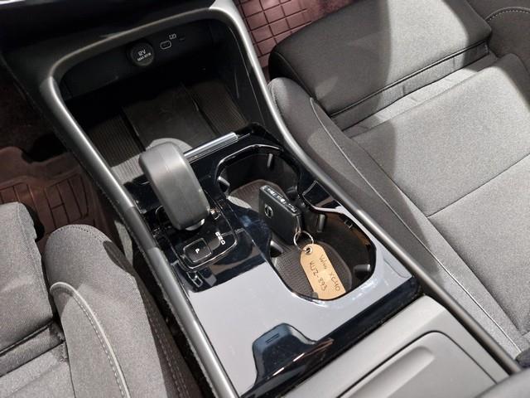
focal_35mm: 23
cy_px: 199
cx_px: 265
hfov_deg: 73.9
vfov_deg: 58.9
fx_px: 352
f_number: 1.8
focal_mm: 5.4
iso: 800
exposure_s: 1/25
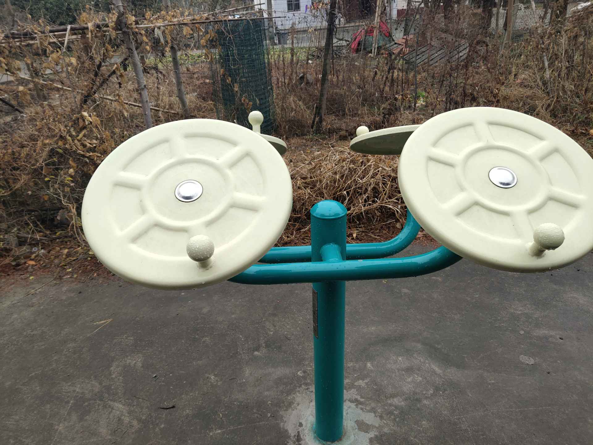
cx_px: 296
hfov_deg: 60.0
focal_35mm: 30
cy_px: 222
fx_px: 514
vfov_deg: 46.8
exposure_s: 1/164
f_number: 1.79
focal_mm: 4.35
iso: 50
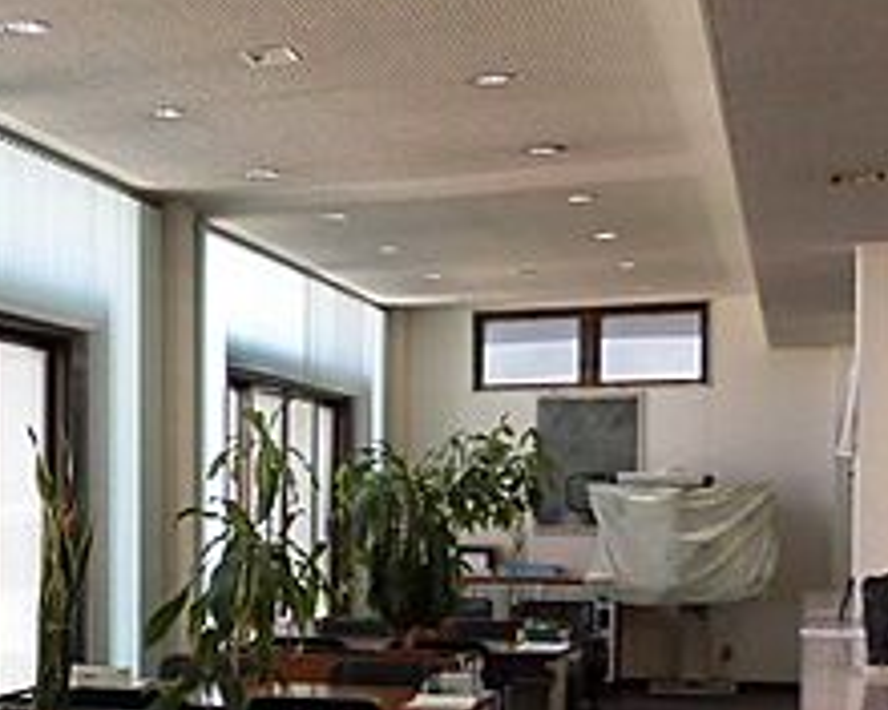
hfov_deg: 24.9
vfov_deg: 22.1
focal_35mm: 68
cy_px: 601
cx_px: -206
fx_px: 1787
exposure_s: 1/60
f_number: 3.1
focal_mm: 4.3
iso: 100
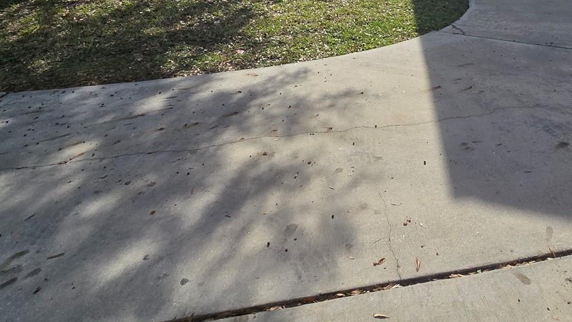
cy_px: -82
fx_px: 410
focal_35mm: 27
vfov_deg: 33.3
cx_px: 430
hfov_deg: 65.5
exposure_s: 1/3273
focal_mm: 2.2
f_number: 2.2
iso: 50
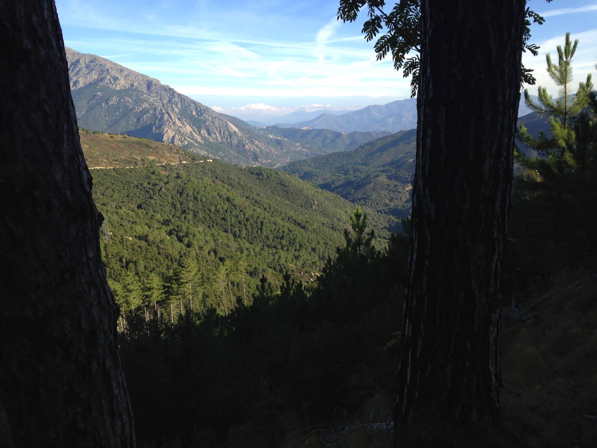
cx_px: 298
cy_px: 224
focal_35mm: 33
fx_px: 569
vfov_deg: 42.9
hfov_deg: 55.4
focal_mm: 4.12
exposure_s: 1/797
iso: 50
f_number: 2.4
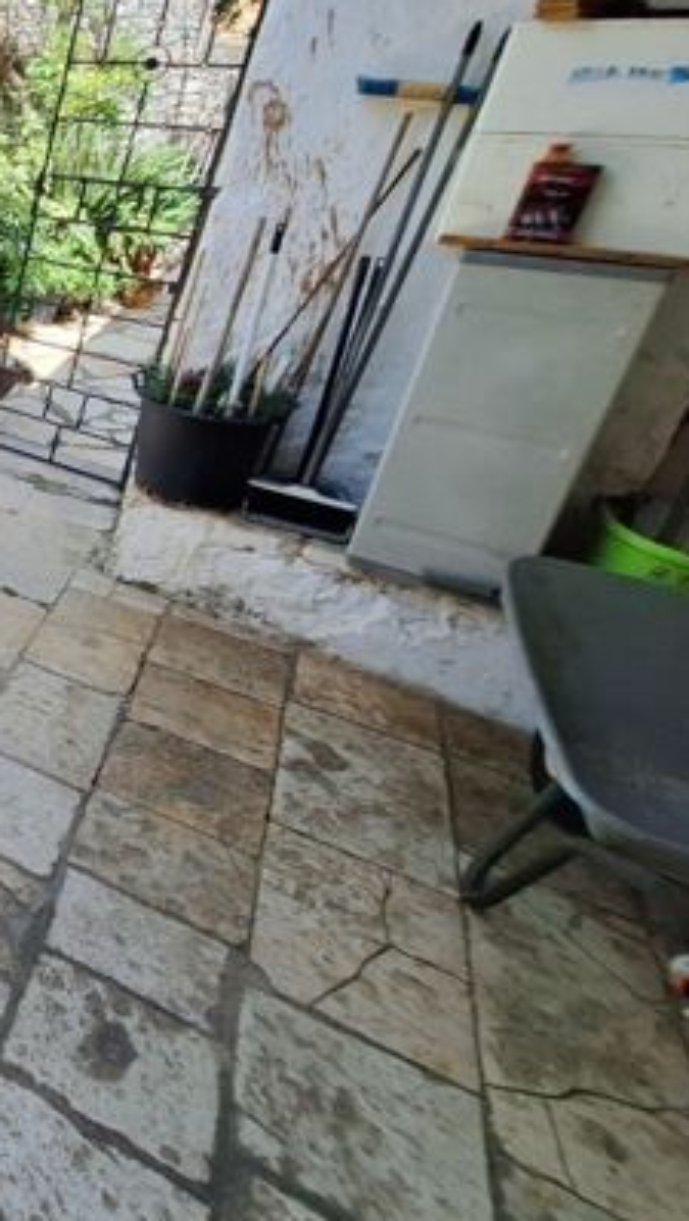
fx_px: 810
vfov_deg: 72.6
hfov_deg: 29.6
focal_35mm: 25
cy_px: 450
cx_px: -323
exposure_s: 1/950
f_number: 2.2
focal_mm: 1.74
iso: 40
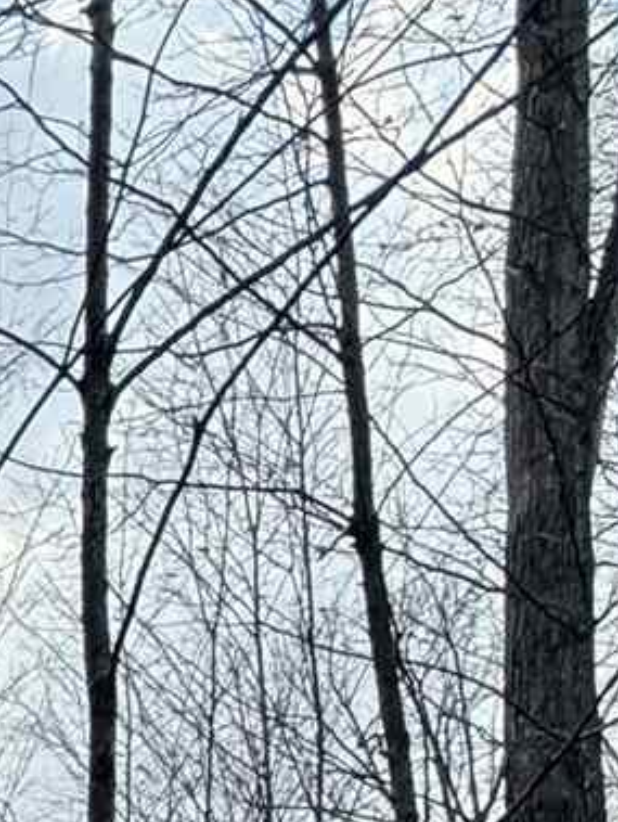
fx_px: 2020
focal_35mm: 85
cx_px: -739
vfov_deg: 15.3
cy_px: 1885
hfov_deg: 13.8
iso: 64
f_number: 2.2
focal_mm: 2.22
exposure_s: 1/99
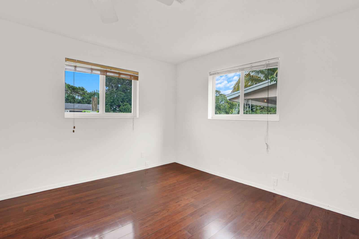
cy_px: 120
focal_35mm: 16
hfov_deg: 96.7
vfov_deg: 73.7
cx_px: 180
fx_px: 160
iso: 800
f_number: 6.3
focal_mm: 16
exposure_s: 1/80
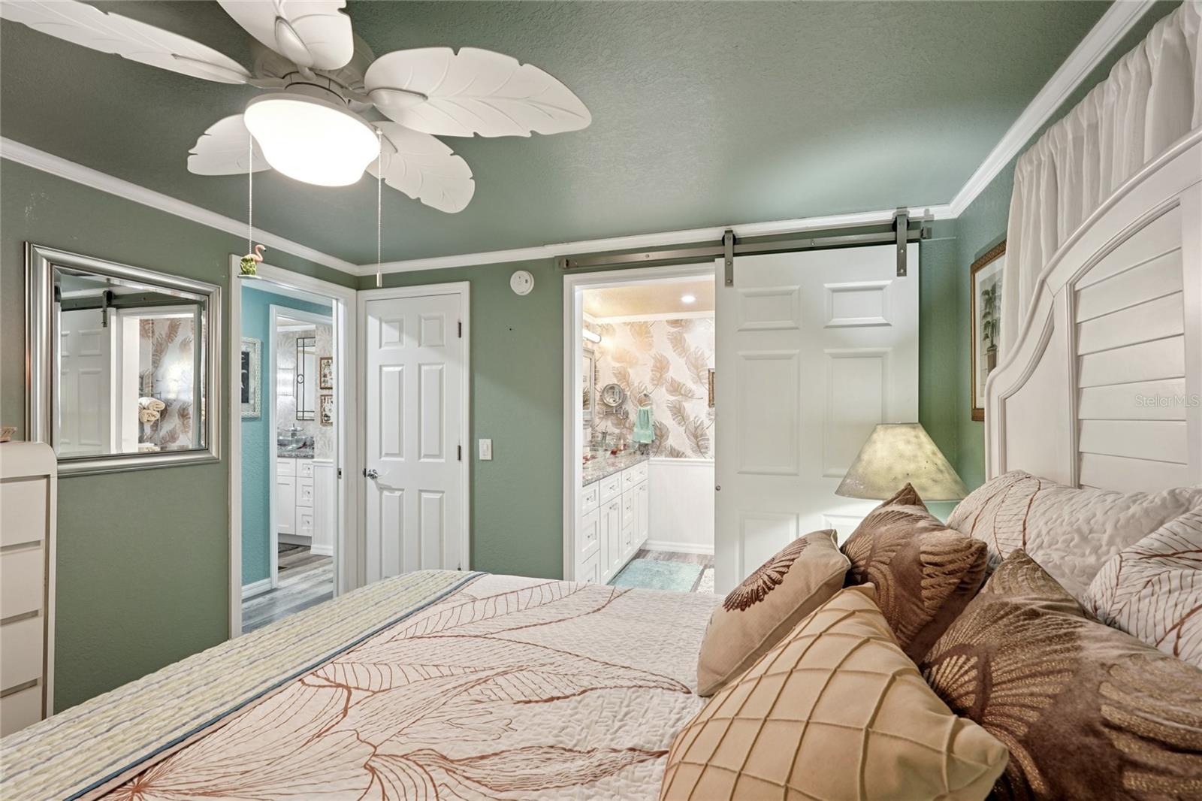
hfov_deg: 96.7
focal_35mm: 16
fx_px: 534
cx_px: 601
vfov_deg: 73.7
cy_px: 400
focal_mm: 16
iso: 400
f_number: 8
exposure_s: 1/10
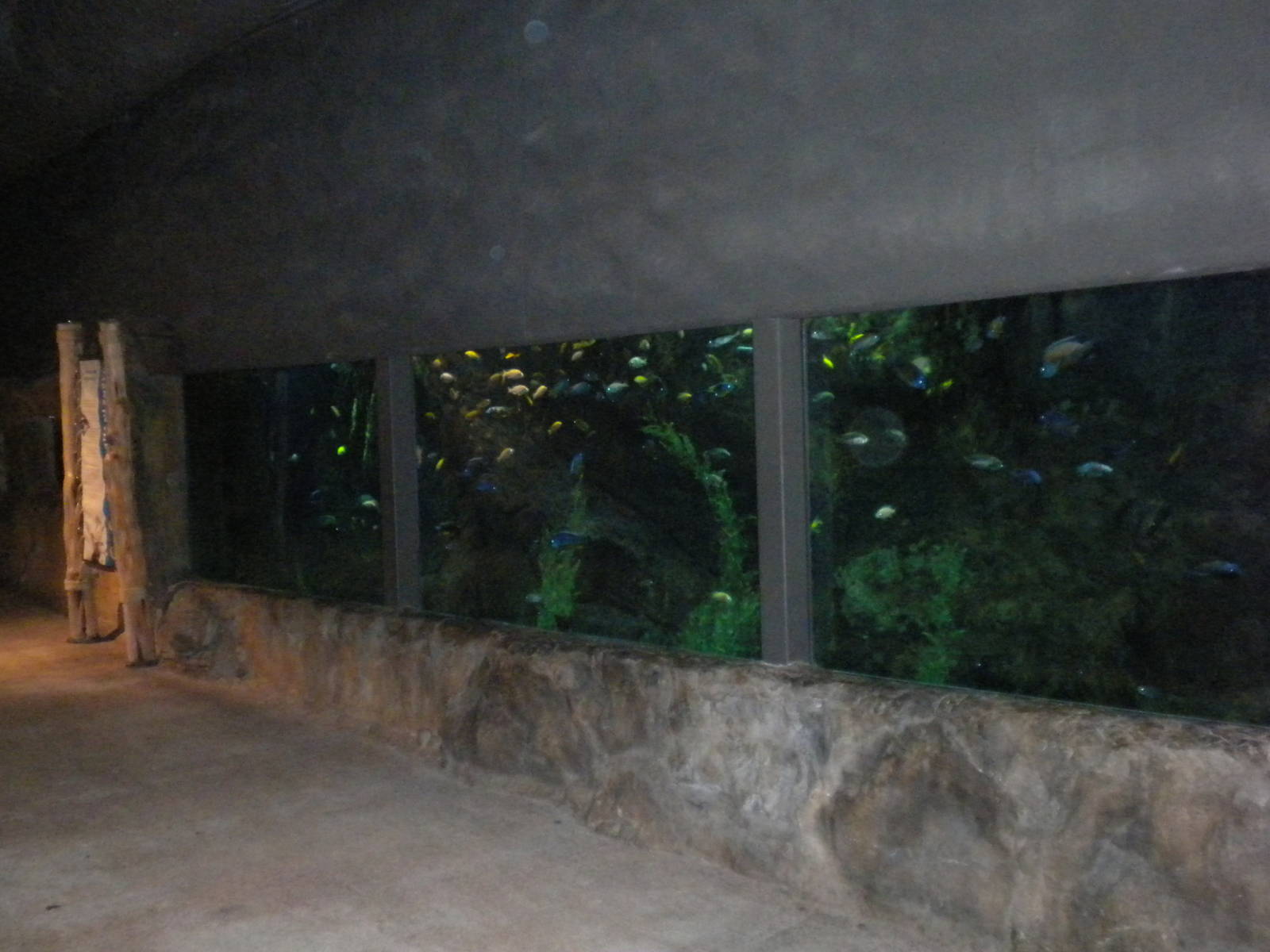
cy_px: 476
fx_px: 1357
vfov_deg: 38.7
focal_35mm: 37
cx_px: 635
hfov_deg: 50.1
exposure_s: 1/30
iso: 800
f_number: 3.5
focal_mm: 6.6
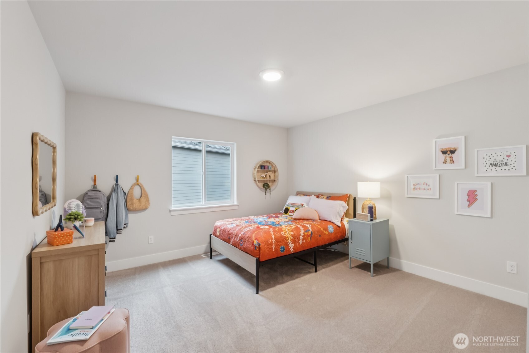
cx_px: 264
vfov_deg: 77.3
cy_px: 176
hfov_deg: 100.4
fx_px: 220
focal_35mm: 15
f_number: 9
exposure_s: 1/4
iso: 250
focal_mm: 10
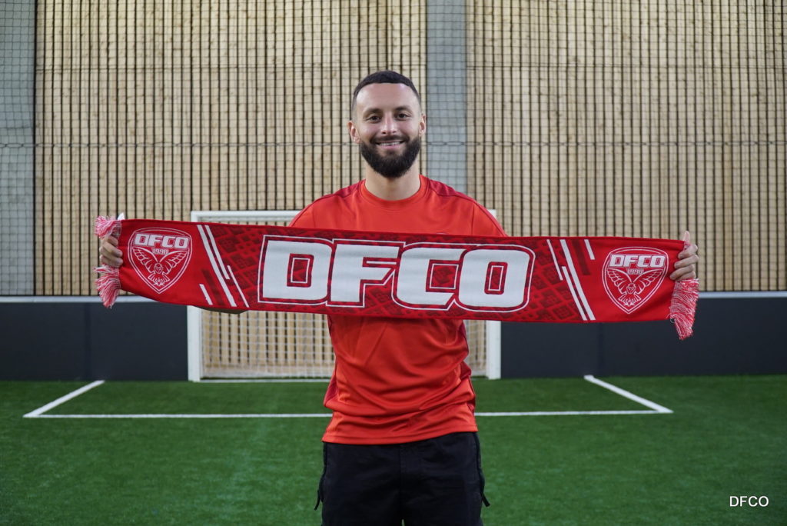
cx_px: 394
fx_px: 1181
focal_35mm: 54
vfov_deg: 25.1
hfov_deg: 36.9
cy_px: 263
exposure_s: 1/160
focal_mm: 36
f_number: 4
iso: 1250
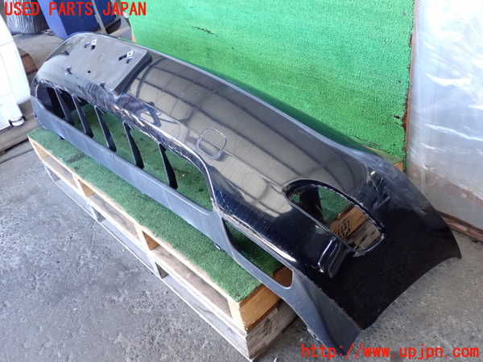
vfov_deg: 44.2
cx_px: 242
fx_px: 446
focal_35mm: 32
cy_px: 181
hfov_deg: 56.8
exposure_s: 1/125
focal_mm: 5.79
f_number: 2.4
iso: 800
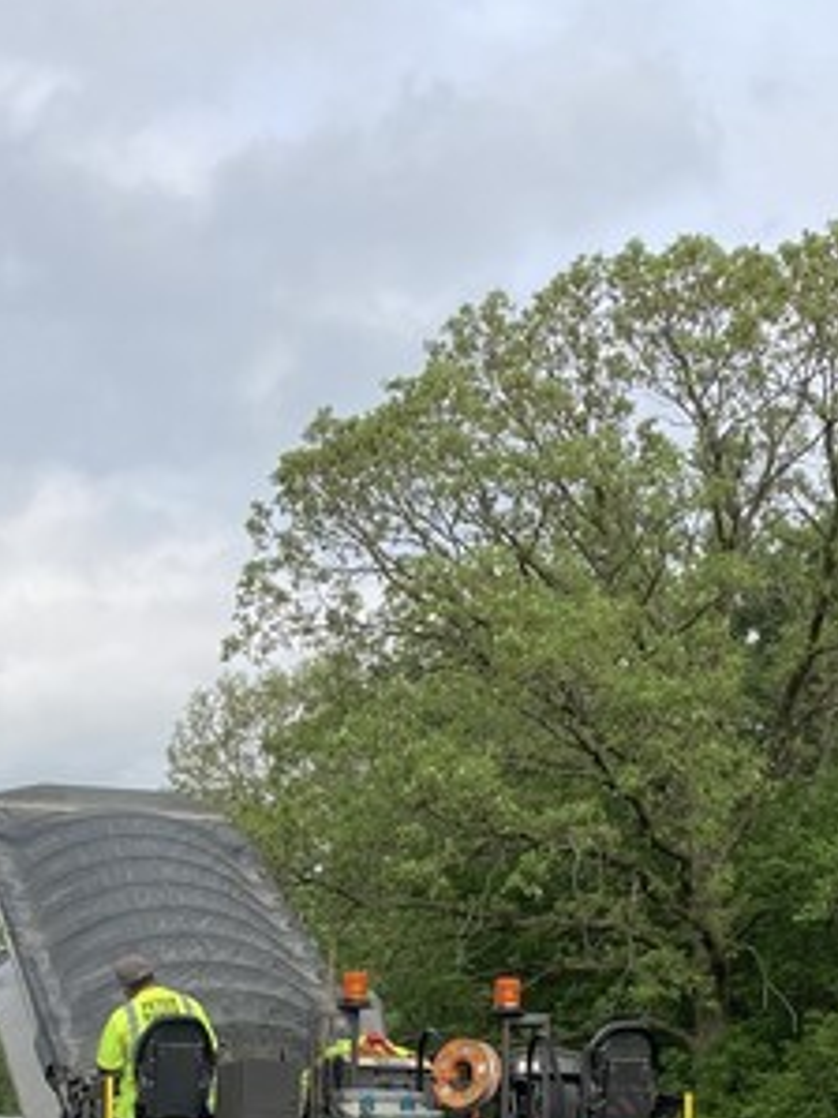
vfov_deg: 25.4
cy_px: 1292
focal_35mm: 70
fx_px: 2261
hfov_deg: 20.8
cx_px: 187
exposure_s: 1/1043
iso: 20
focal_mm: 3.99
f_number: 1.8
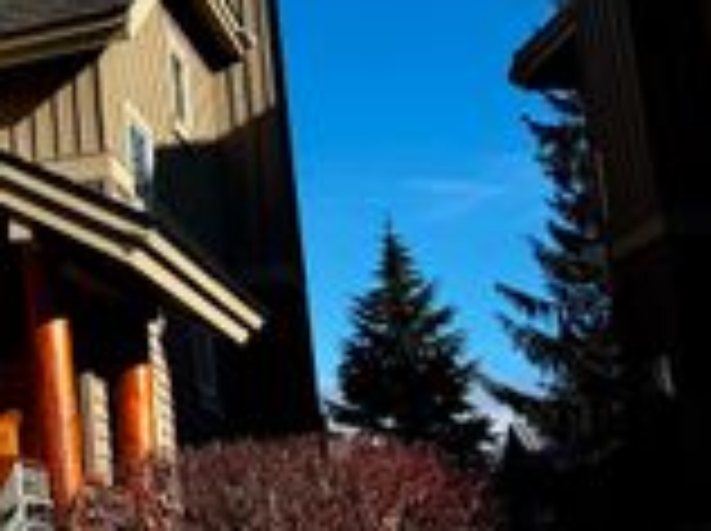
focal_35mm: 76
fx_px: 1559
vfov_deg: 19.3
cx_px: -351
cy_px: 250
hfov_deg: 21.6
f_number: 1.78
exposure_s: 1/3802
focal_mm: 6.76
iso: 80
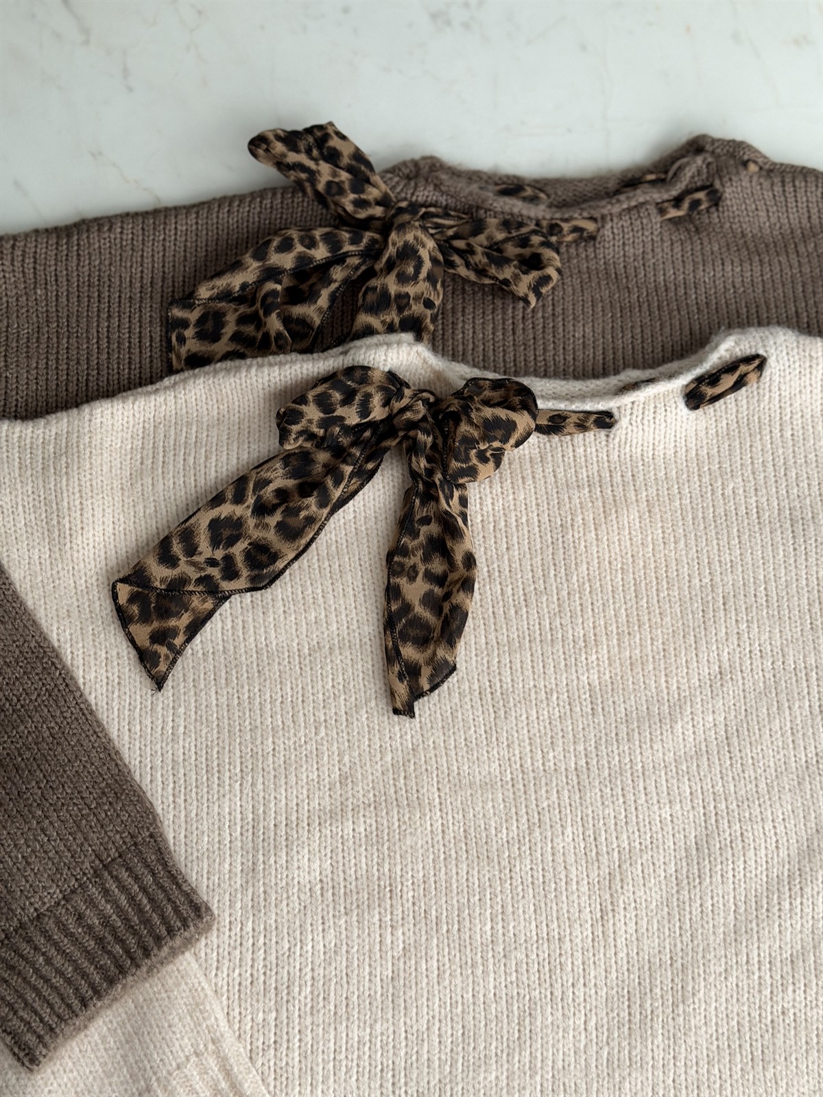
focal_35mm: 48
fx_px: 1522
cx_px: 412
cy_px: 548
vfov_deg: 39.7
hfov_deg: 30.3
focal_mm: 6.76
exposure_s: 1/50
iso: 250
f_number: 1.78
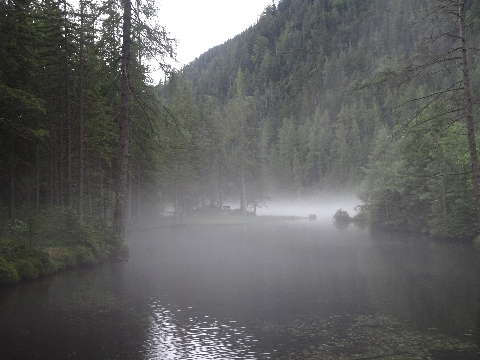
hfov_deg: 46.8
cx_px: 240
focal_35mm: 40
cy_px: 180
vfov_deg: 36.0
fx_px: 555
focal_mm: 6.8
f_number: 4
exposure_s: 1/40
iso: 160
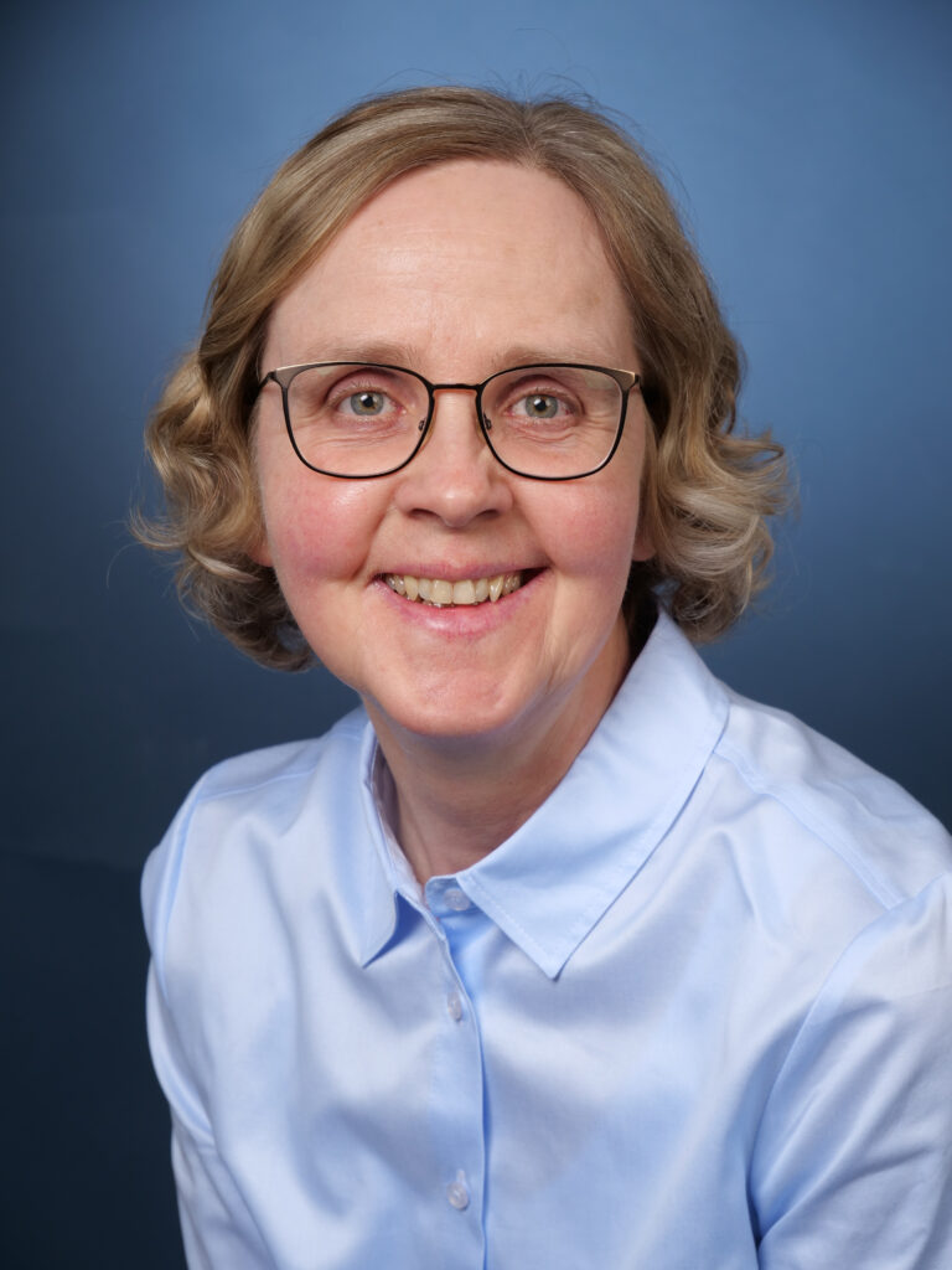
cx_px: 476
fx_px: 4400
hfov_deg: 12.3
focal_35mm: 120
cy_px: 635
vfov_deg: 16.4
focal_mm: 60
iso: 200
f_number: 5.6
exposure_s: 1/125
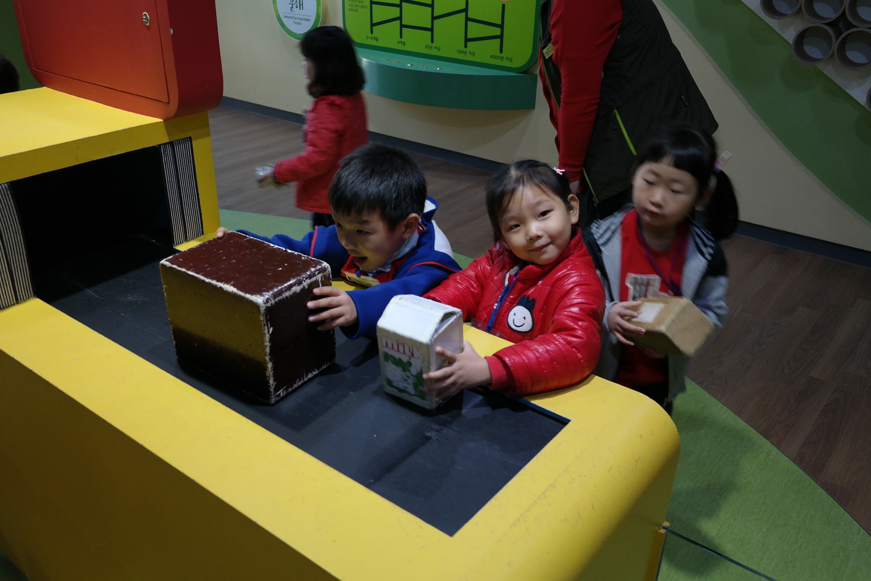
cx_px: 436
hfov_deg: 61.9
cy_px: 290
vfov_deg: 43.6
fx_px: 726
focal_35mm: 30
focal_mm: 20
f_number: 3.5
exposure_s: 1/40
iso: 200
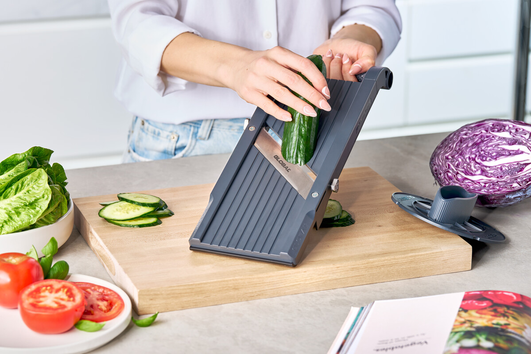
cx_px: 266
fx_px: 1578
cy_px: 177
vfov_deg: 12.8
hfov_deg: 19.1
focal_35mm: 107
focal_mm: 107
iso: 64
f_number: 6.3
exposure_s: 1/200
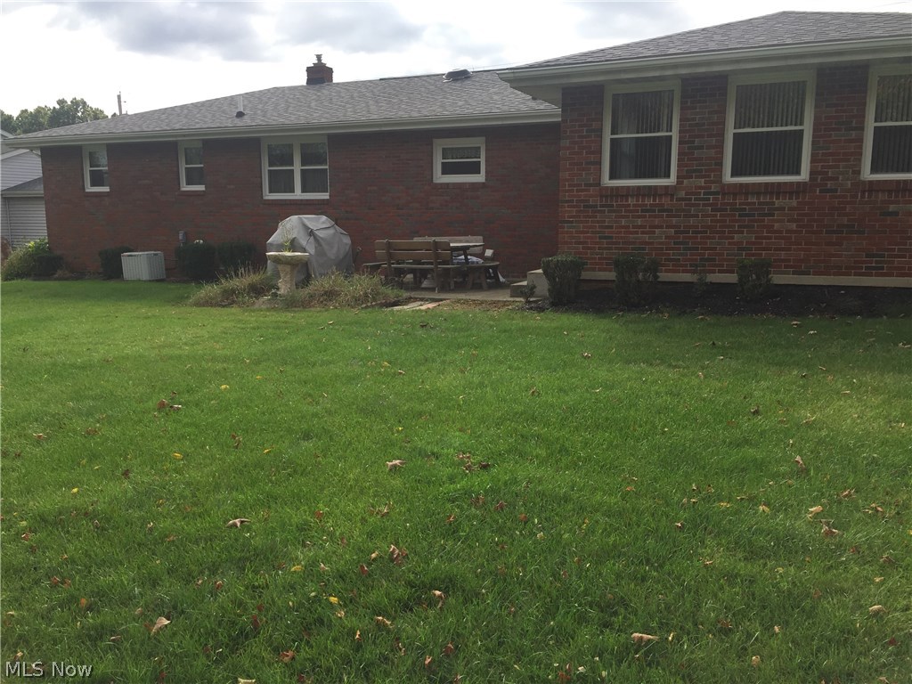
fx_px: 764
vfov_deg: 48.2
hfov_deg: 61.7
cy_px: 342
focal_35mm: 29
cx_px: 456
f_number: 2.2
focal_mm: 4.15
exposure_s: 1/898
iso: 32
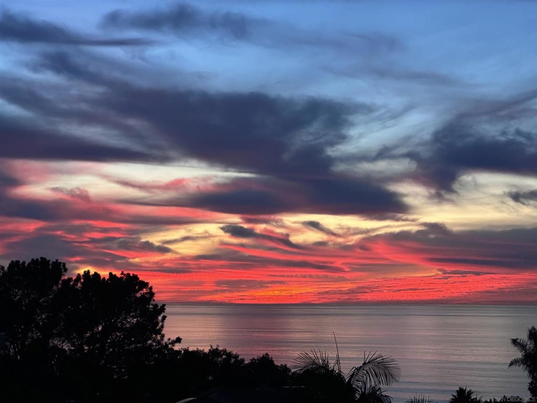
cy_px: 202
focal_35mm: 77
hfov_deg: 25.3
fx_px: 1195
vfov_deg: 19.1
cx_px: 268
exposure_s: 1/60
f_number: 2.8
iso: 640
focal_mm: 9
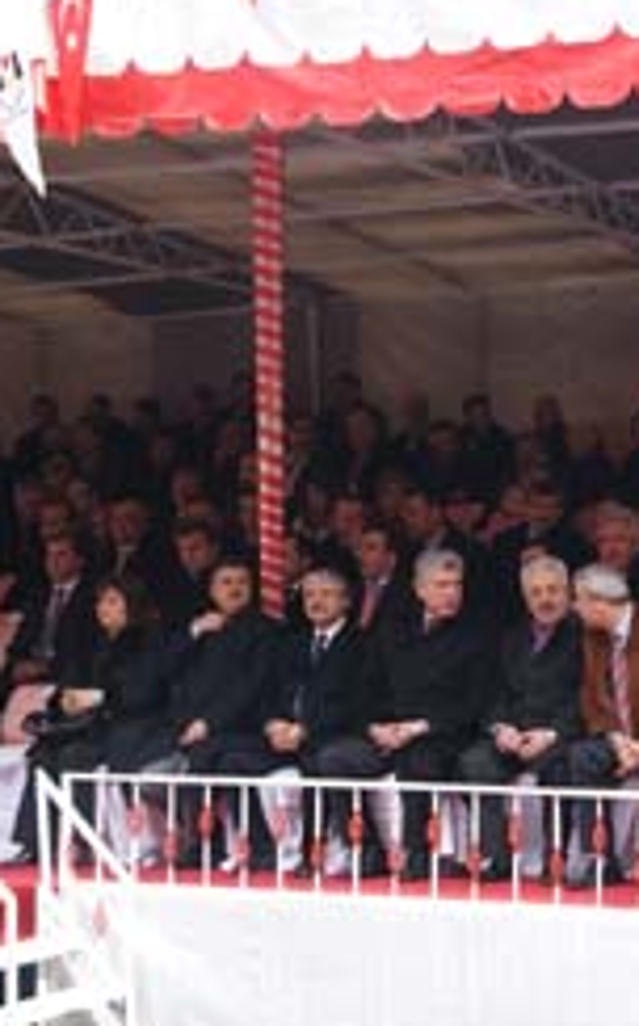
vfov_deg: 26.2
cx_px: 568
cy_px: 475
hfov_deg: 16.3
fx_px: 2206
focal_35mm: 79
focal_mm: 28
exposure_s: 1/80
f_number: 5
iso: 100
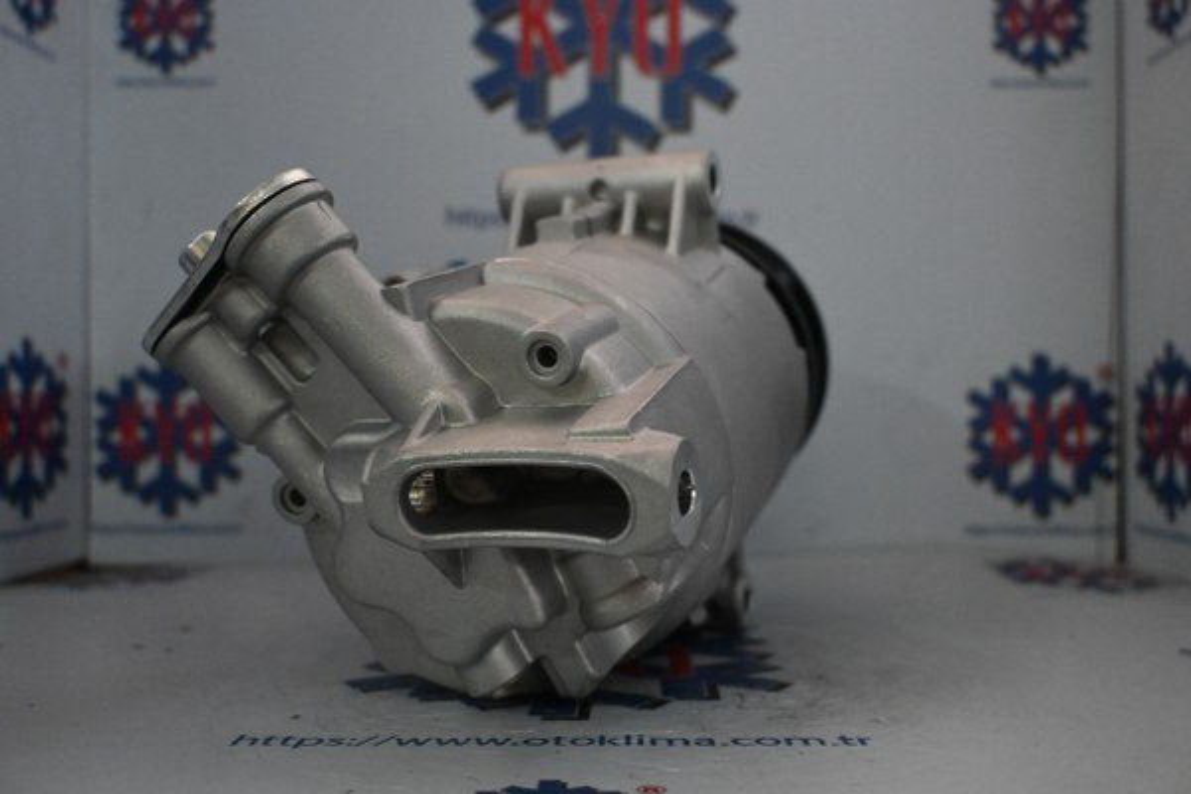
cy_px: 397
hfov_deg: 55.1
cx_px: 596
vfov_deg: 38.4
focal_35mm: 34
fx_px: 1141
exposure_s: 1/80
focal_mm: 23
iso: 3200
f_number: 4.2
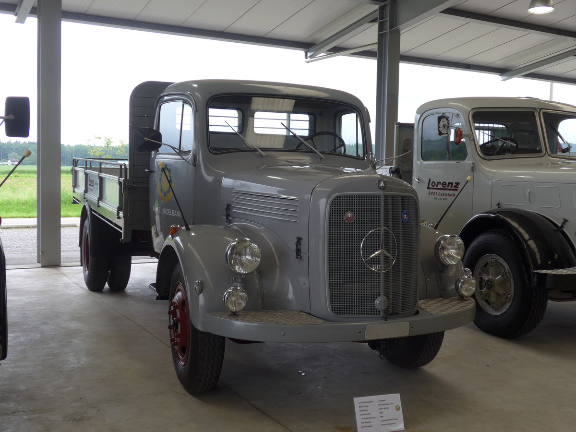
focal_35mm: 41
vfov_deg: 35.1
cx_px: 288
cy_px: 216
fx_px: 682
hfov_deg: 45.8
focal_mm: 8.4
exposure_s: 1/160
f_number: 2.8
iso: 80
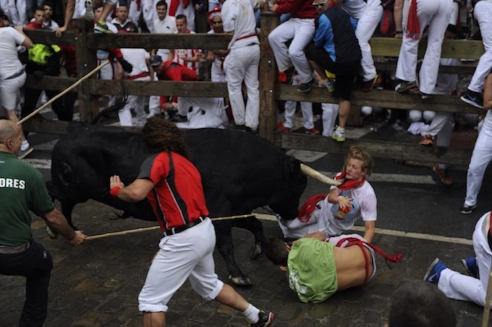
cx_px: 246
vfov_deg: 23.4
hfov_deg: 34.5
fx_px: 792
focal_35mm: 58
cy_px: 164
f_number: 3.5
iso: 2000
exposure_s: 1/800
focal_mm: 58
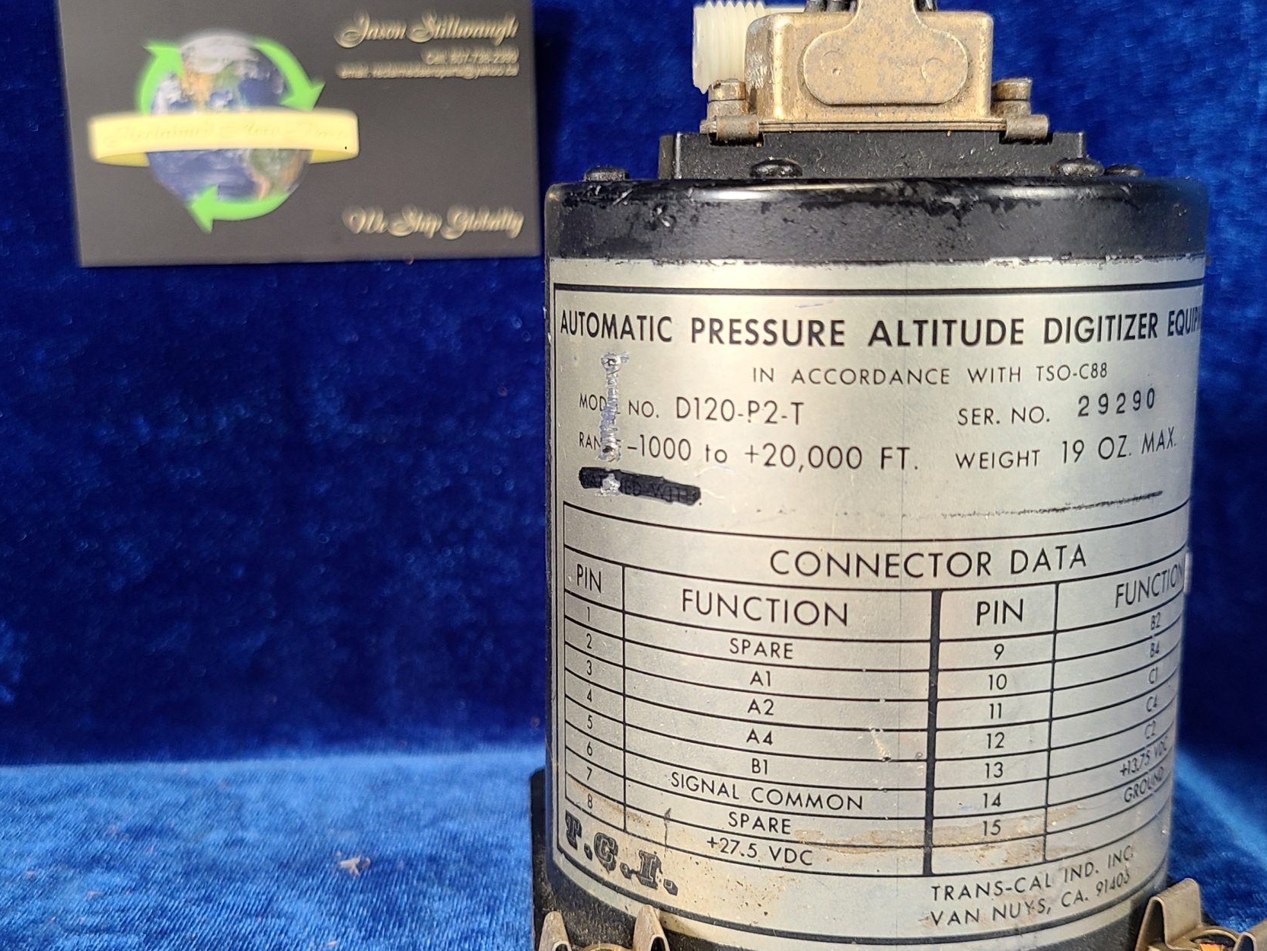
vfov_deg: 35.9
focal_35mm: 40
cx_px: 625
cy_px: 538
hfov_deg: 46.8
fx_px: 1464
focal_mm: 5.4
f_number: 1.8
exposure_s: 1/60
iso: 160
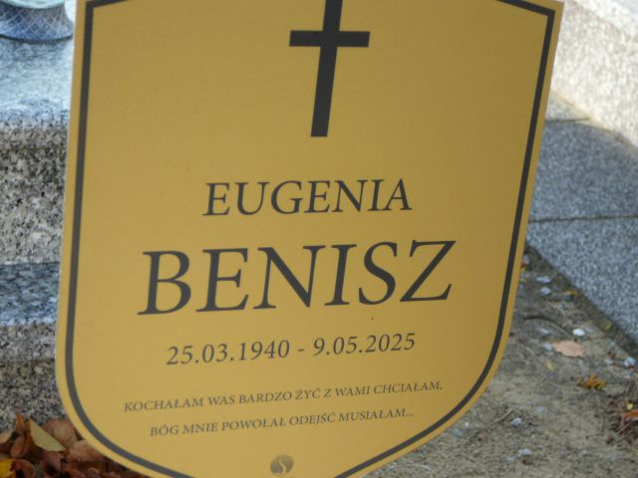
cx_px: 319
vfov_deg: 17.0
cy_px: 239
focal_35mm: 87
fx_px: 1603
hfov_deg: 22.5
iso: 80
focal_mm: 13
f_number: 3.8
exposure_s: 1/100
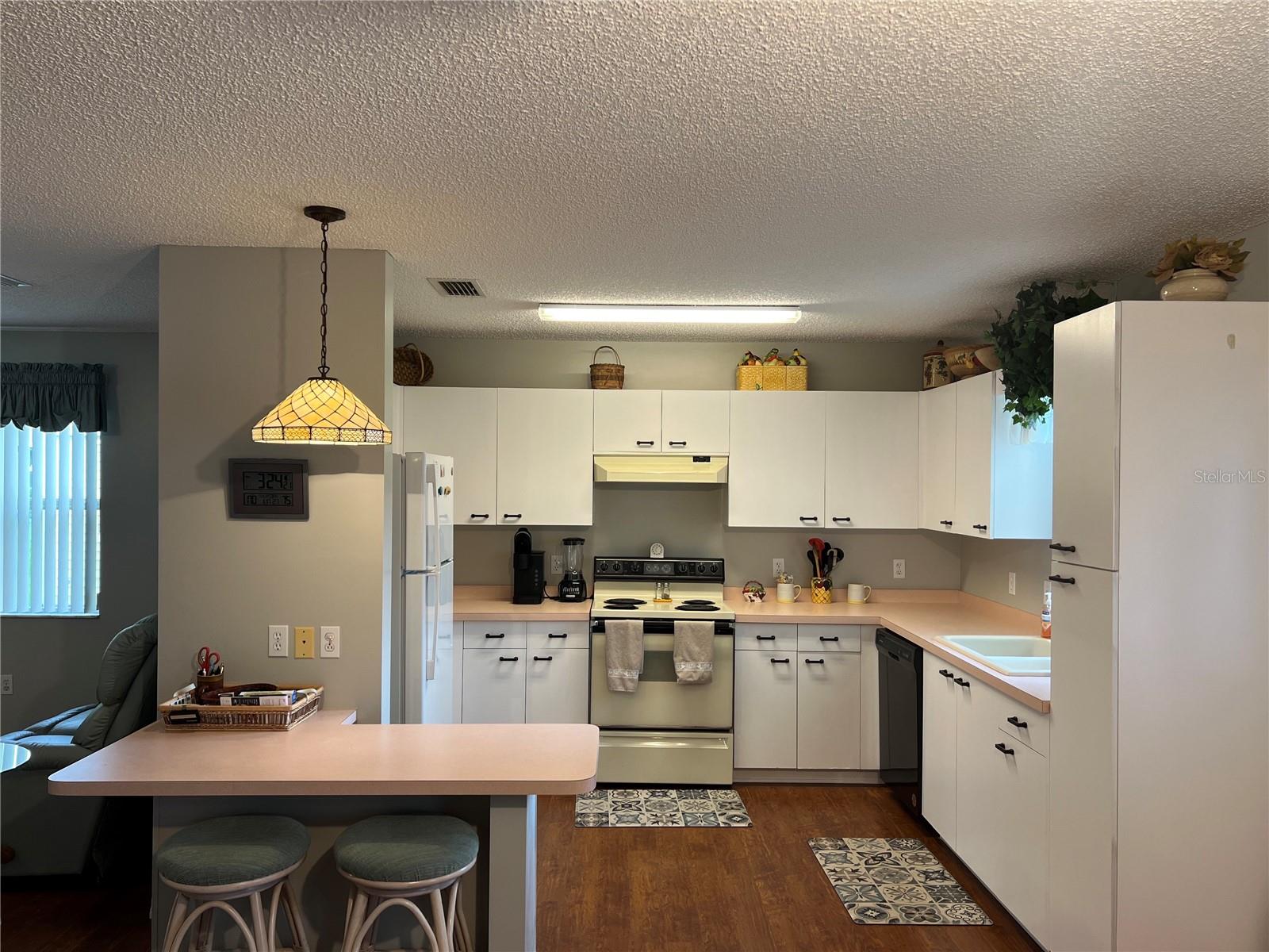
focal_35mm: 26
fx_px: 953
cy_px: 476
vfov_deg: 53.1
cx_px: 634
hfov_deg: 67.3
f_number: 1.5
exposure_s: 1/60
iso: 80
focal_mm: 5.7
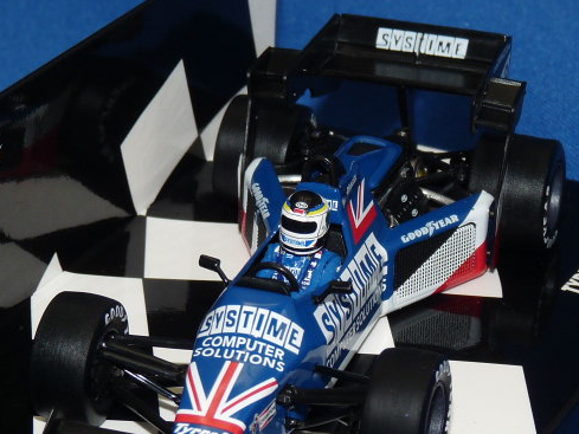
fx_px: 2694
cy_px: 277
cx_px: 315
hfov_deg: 12.3
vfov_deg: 9.2
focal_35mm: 161
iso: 100
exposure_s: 1/125
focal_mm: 12.4
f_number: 4
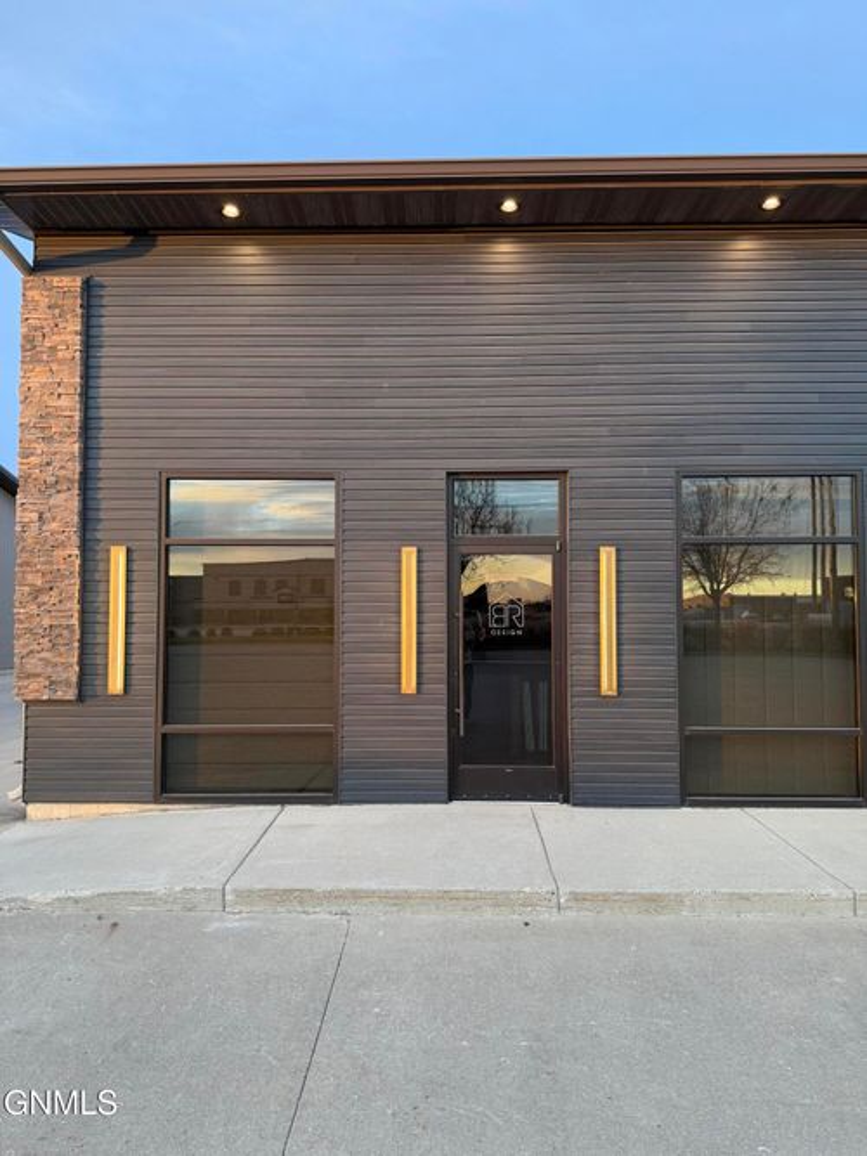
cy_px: 578
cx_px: 434
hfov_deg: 56.8
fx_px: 802
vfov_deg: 71.6
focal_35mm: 24
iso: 100
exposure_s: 1/120
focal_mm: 6.76
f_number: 1.78
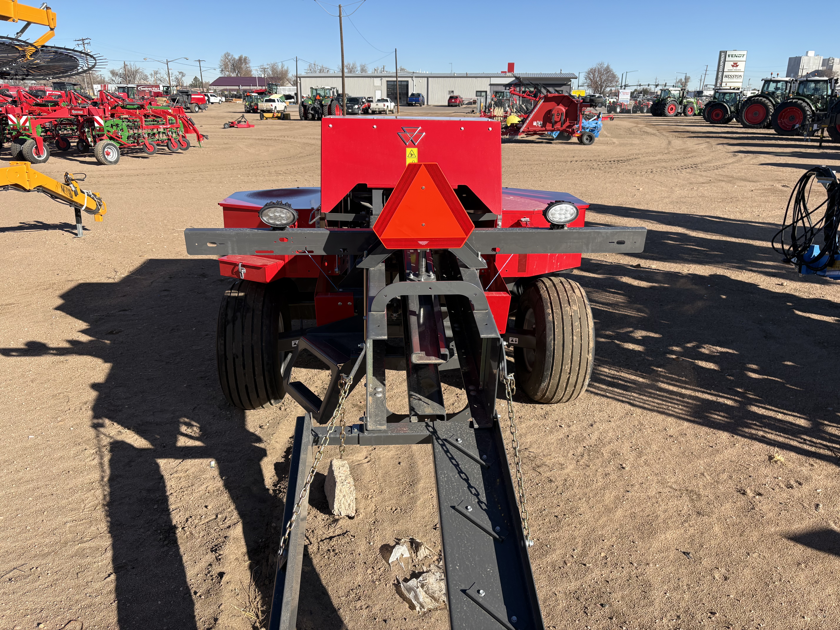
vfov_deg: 53.1
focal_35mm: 26
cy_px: 315
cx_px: 420
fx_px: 631
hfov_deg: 67.3
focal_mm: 5.96
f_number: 1.6
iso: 50
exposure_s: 1/2075
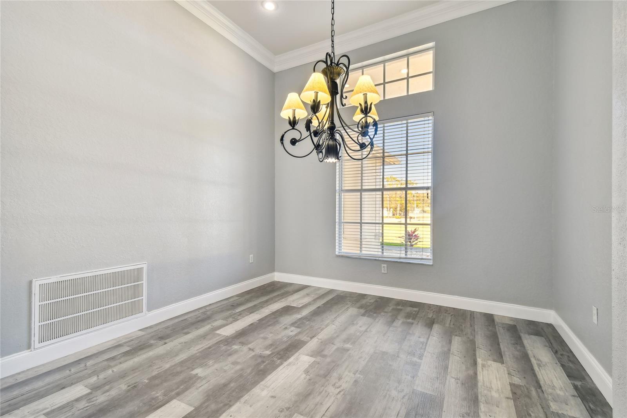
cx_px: 314
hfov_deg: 100.4
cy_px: 209
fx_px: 261
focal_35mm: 15
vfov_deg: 77.3
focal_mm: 10
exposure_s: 1/13
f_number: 7.1
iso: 100
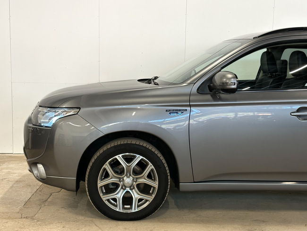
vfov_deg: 30.3
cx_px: 154
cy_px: 116
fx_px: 426
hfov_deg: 39.6
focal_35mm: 48
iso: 80
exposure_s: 1/50
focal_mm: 6.86
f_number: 1.8
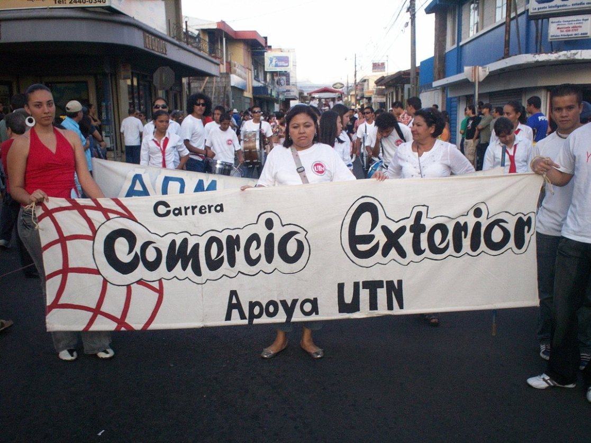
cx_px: 296
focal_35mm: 36
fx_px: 615
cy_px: 222
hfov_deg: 51.3
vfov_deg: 39.7
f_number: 4.5
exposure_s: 1/69.5
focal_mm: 6
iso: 140
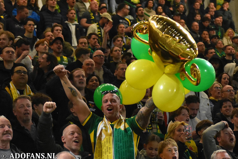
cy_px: 80
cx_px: 119
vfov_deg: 20.2
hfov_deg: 29.9
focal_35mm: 68
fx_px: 446
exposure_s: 1/400
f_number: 2.8
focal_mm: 45
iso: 4000
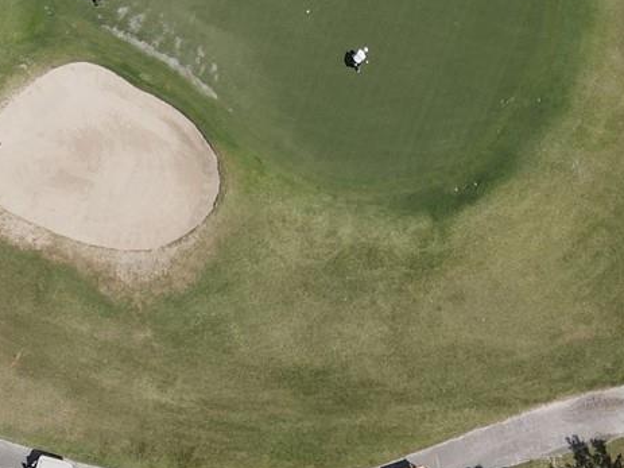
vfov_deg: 16.2
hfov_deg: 23.5
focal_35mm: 83
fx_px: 1496
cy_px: 701
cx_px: 228
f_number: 2.8
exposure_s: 1/1000
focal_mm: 4.5
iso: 100
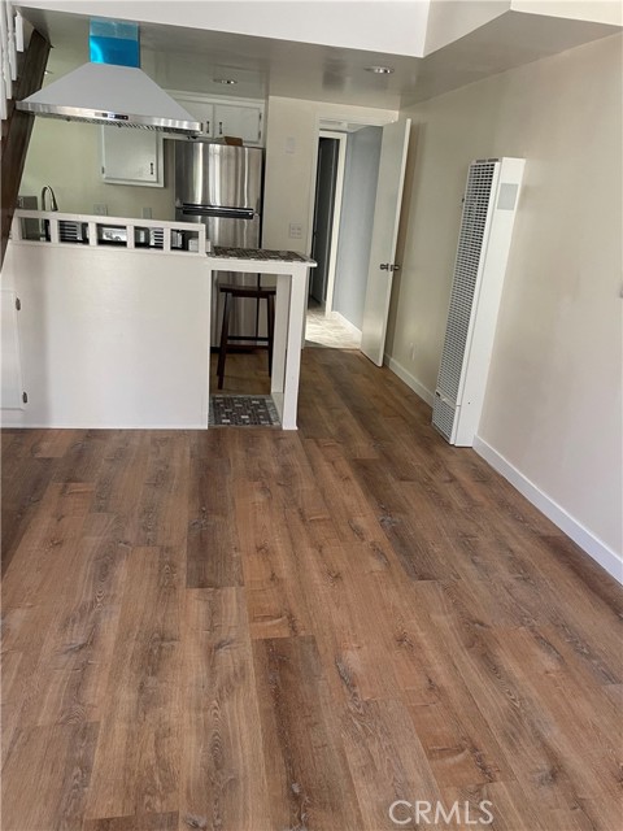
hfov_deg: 53.1
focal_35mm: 26
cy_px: 416
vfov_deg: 67.3
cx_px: 312
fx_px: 624
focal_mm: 4.2
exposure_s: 1/60
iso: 160
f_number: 1.6
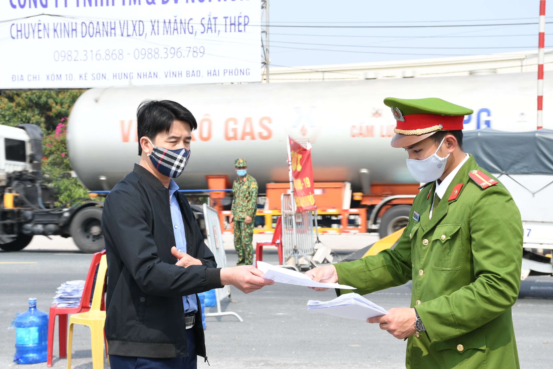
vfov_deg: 18.7
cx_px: 280
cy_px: 184
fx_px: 1121
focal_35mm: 73
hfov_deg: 27.7
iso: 160
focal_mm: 48
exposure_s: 1/200
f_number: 10
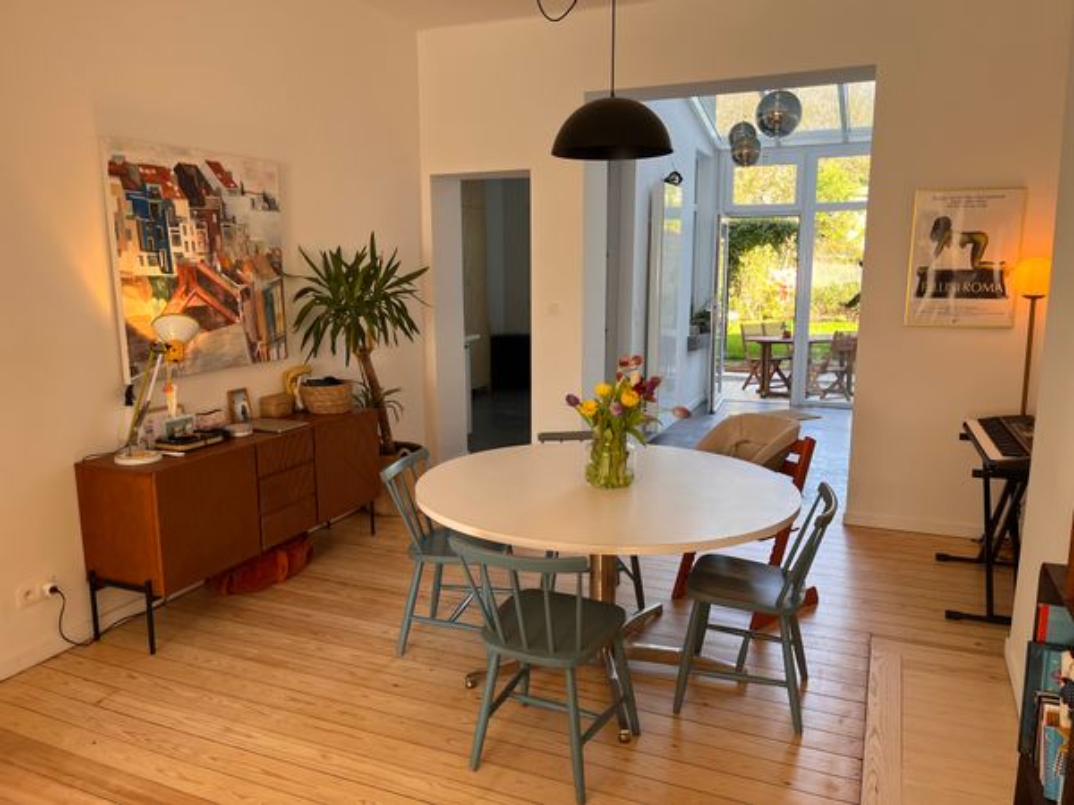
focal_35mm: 26
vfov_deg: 53.1
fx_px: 807
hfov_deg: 67.3
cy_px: 402
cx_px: 537
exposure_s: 1/121
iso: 64
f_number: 1.6
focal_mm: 5.1
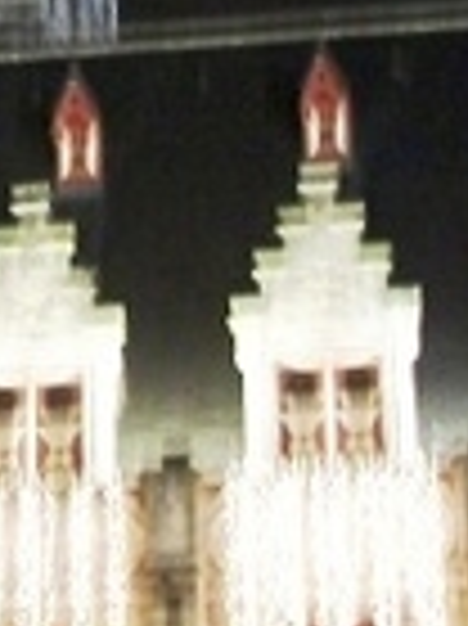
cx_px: -162
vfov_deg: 14.0
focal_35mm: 138
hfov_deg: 10.5
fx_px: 2491
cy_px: -54
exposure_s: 1/2
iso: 250
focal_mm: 5.7
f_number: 2.9
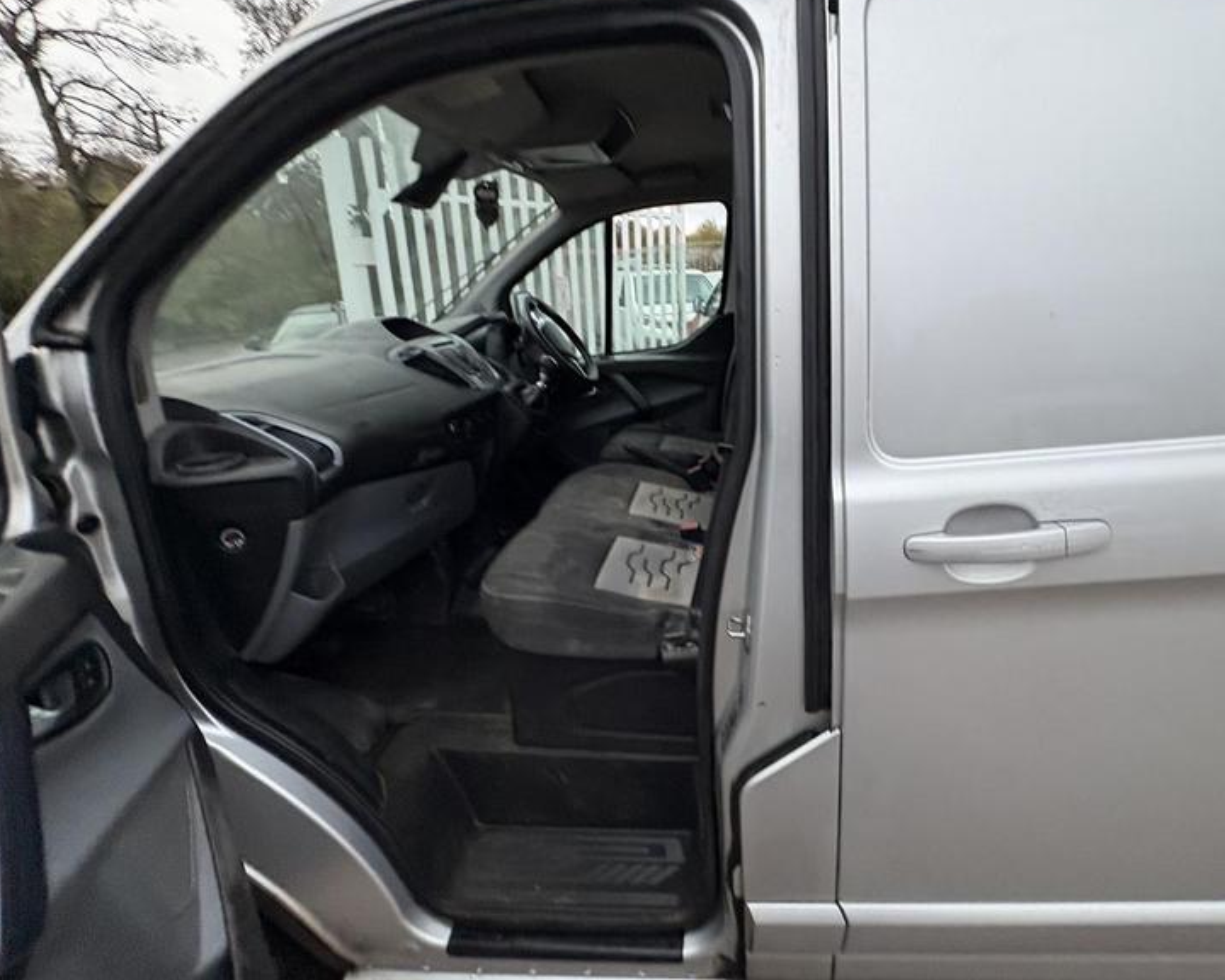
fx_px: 616
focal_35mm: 17
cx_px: 696
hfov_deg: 89.1
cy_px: 464
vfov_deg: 76.9
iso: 320
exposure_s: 1/60
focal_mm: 2.22
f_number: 2.2
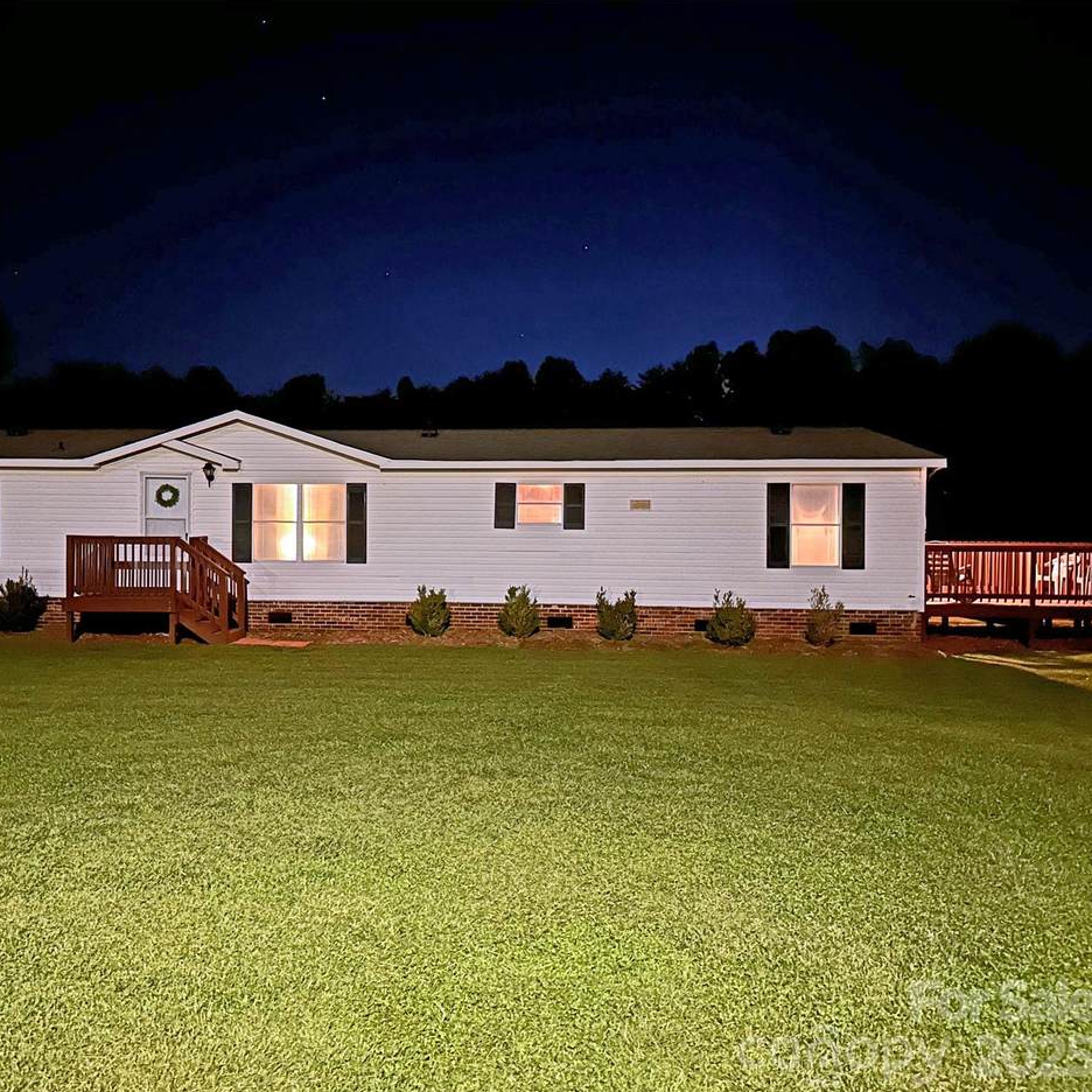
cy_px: 556
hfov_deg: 54.9
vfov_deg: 55.6
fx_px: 1035
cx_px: 404
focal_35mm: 29
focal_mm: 6.86
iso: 2500
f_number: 1.78
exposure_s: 1/5
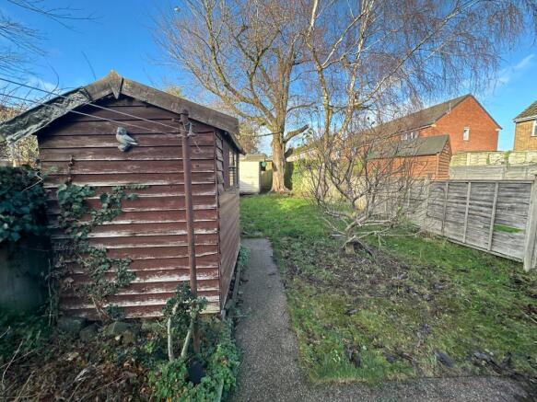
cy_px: 201
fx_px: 217
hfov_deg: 102.1
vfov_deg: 85.7
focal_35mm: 14
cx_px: 268
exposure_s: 1/258
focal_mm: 2.22
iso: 40
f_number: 2.2
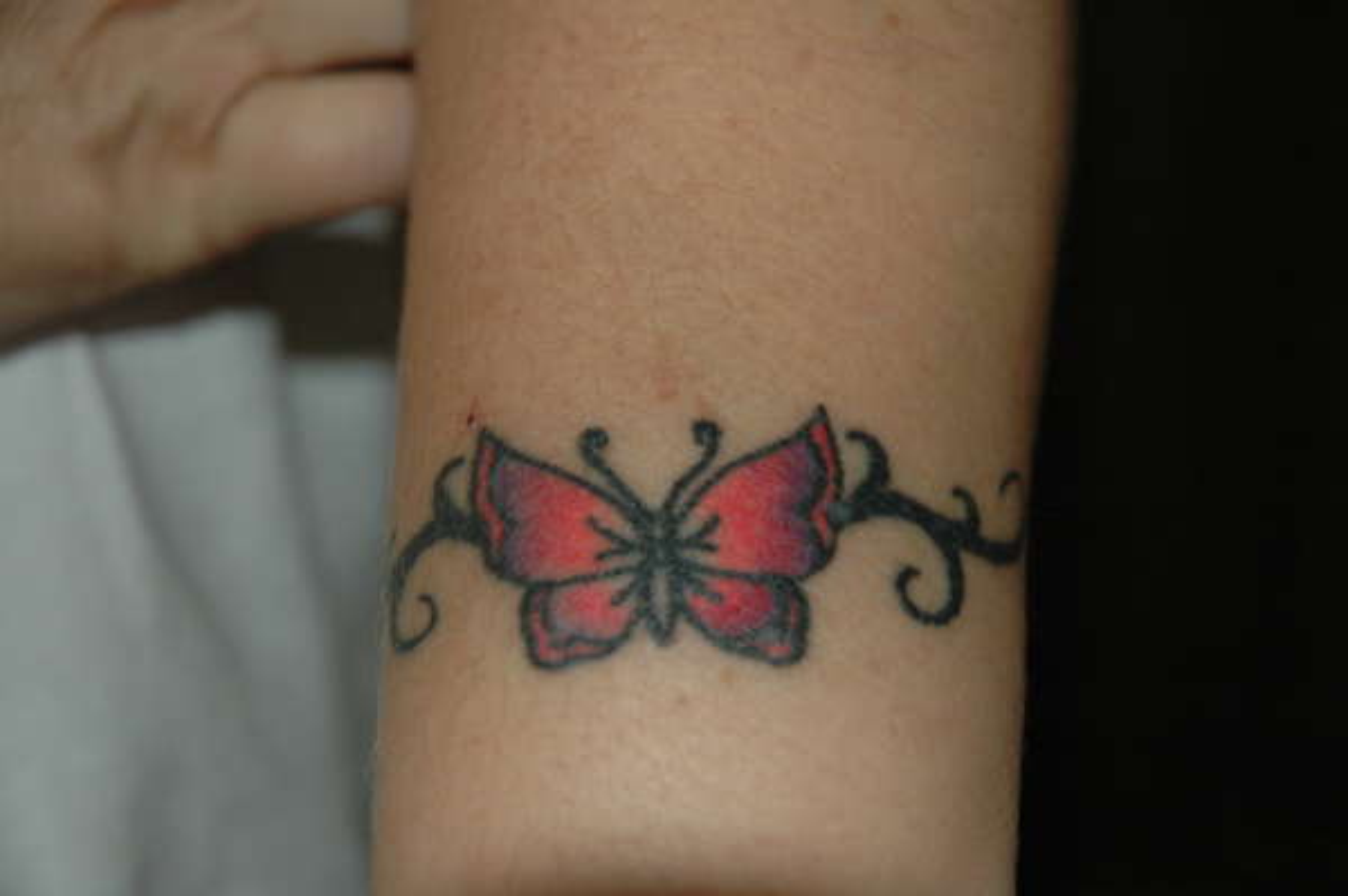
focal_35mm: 105
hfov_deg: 19.5
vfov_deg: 13.0
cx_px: 674
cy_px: 448
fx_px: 3928
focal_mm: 70
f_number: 5
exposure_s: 1/60
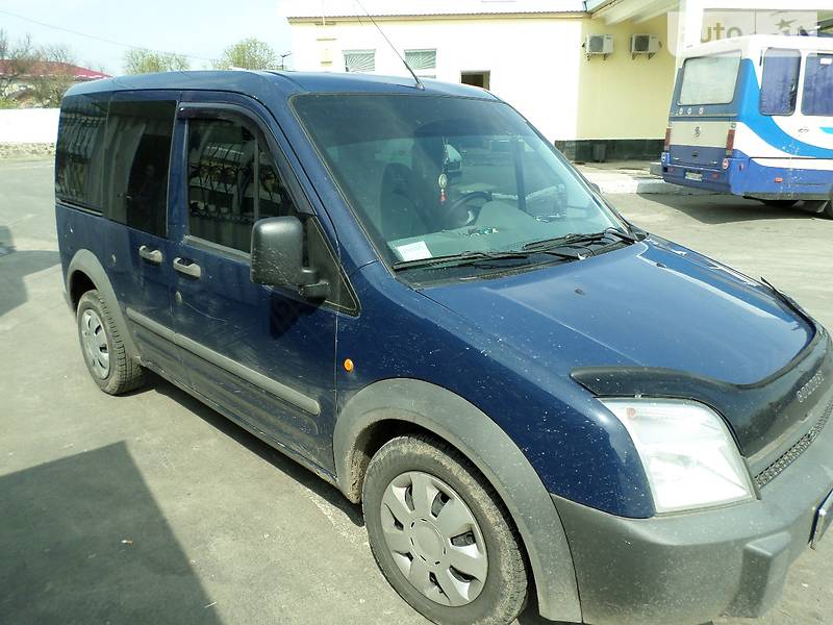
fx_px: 602
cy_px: 312
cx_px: 416
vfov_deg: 54.9
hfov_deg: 69.4
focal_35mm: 25
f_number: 2.5
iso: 80
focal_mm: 4.5
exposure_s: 1/750
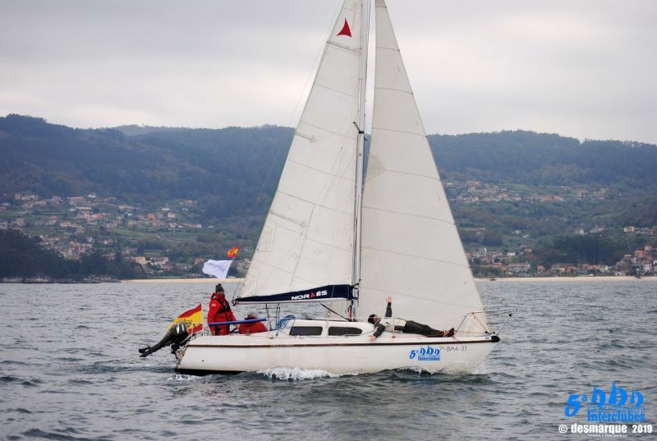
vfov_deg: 13.5
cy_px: 220
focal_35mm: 102
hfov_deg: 20.0
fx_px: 1865
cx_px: 328
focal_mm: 68
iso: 160
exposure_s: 1/500
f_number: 5.6
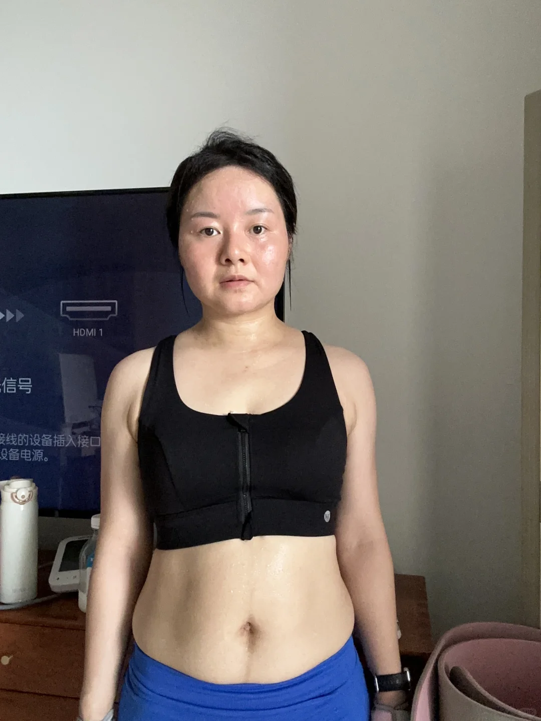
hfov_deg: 46.8
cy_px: 360
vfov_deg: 60.0
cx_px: 270
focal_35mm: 30
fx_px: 625
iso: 250
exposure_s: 1/60
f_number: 1.9
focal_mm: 2.69
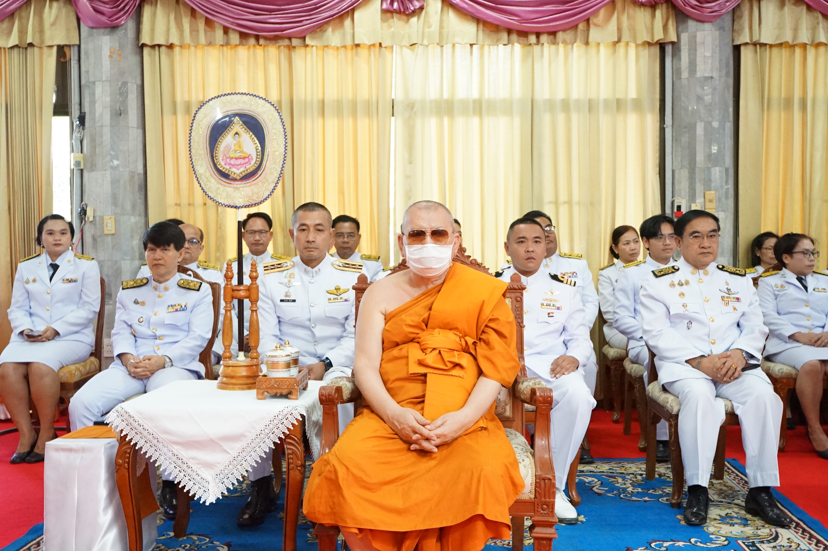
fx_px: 850
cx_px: 414
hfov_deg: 51.9
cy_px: 276
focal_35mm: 37
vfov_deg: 35.9
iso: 8000
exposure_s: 1/20
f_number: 10
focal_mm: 37
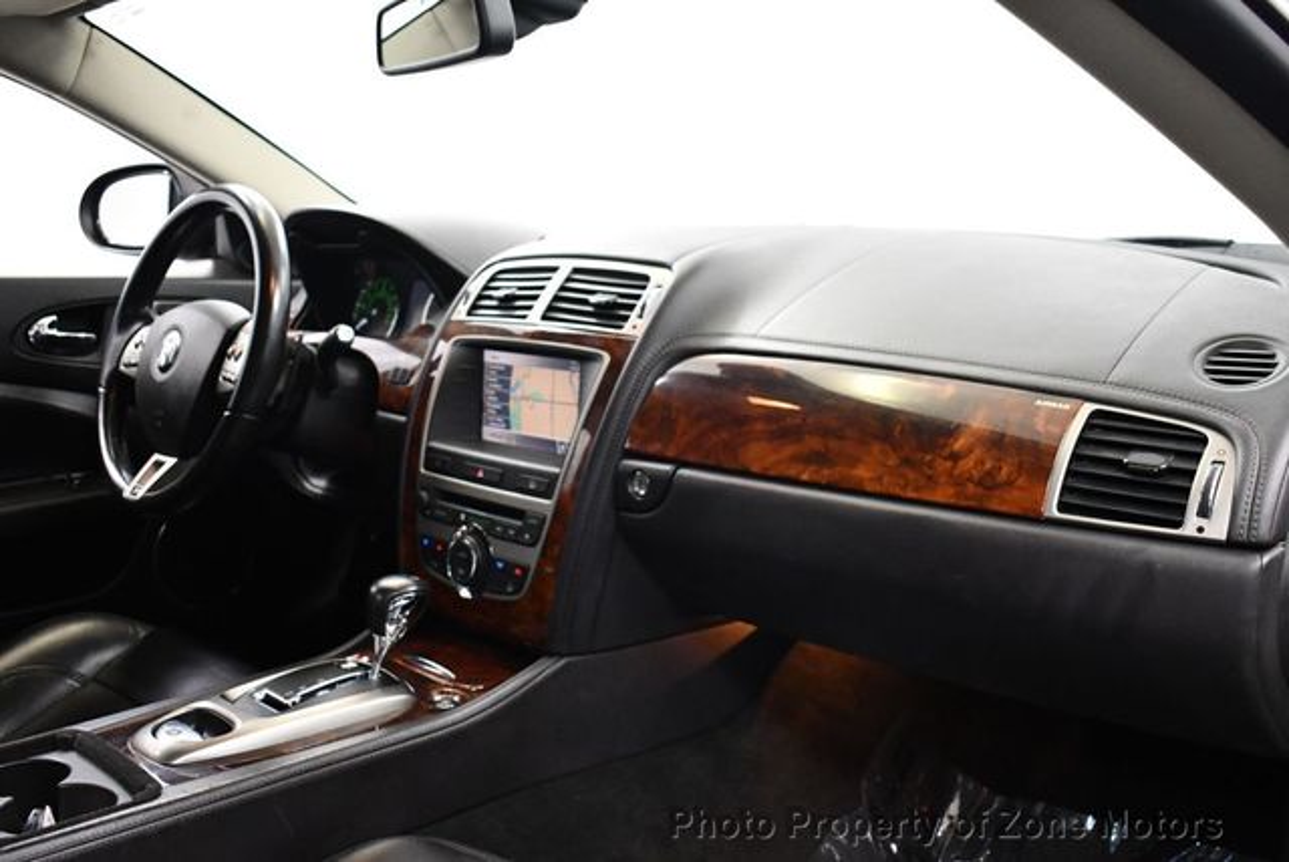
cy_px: 431
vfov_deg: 36.9
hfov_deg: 53.1
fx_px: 1290
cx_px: 644
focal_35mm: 36
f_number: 3.5
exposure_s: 1/100
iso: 3200
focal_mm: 18
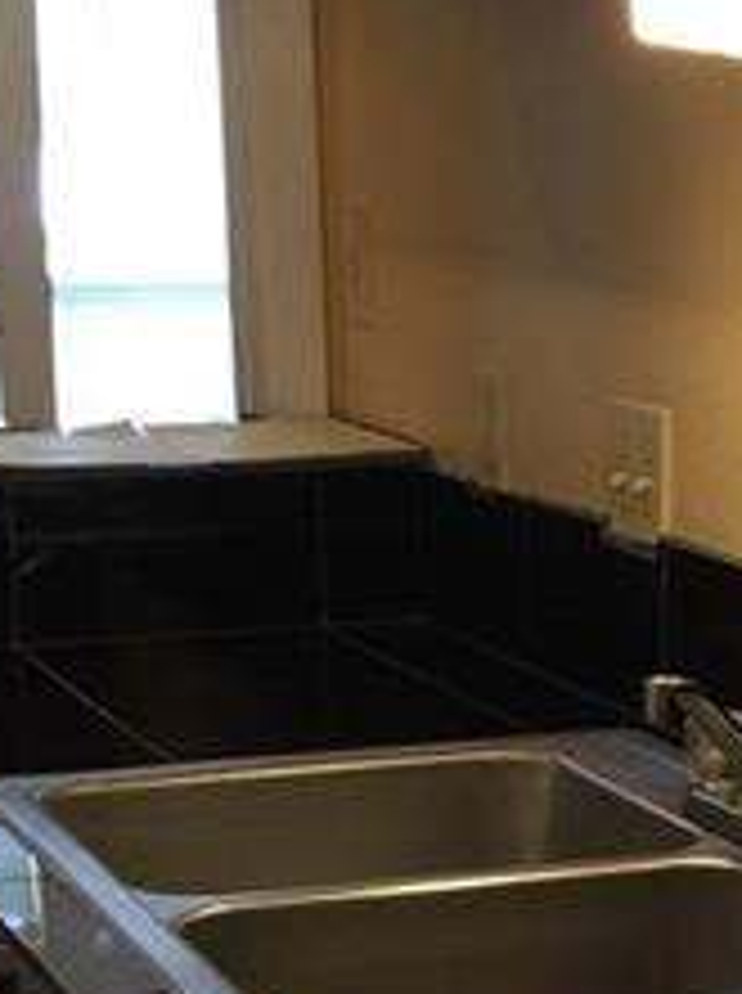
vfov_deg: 18.6
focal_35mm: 101
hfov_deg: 14.5
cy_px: 1129
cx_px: 580
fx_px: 2895
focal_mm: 4.15
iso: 50
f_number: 2.2
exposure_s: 1/15
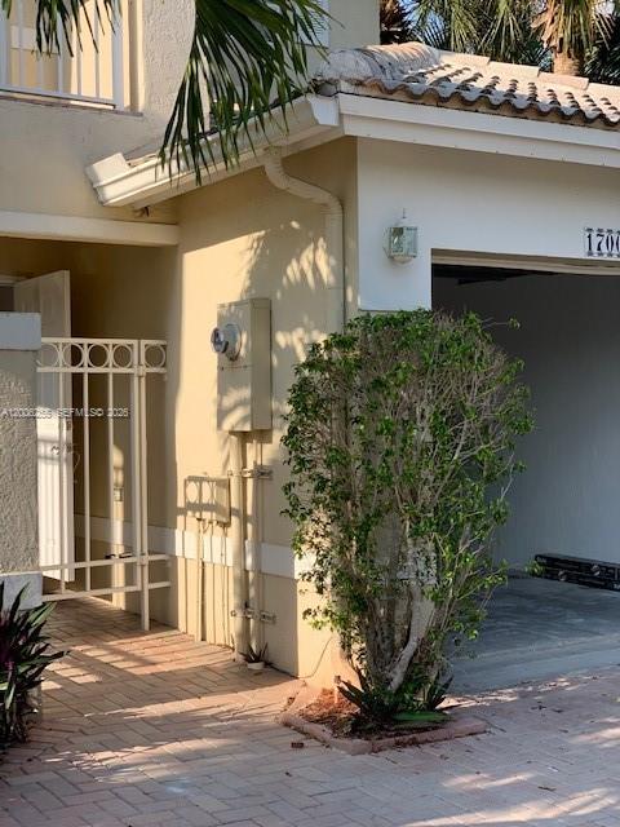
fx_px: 1242
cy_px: 414
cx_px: 310
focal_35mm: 52
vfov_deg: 36.8
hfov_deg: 28.0
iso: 16
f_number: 2.4
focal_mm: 6
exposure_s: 1/539
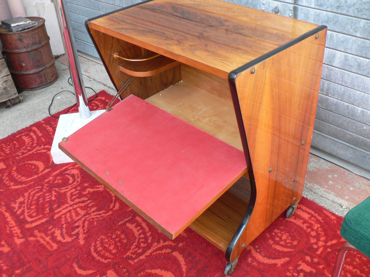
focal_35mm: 36
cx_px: 185
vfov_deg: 39.7
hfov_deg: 51.4
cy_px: 138
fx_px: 385
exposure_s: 1/60
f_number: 2.8
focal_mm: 6
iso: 80
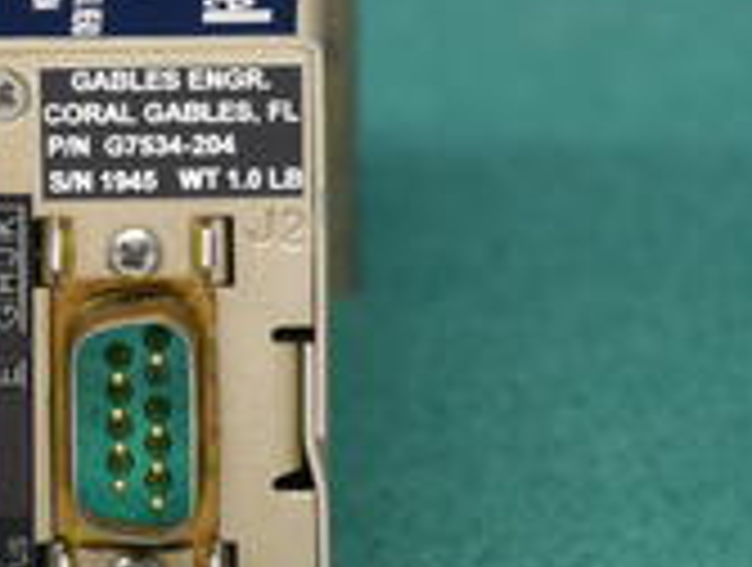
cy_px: 220
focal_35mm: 669
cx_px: -23
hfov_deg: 3.0
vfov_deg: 2.2
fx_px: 14565
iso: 400
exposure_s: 1/10
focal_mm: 140
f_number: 10
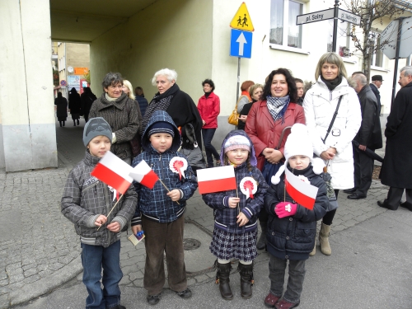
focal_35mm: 26
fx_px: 309
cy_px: 154
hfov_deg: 67.3
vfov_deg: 53.1
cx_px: 206
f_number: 3.5
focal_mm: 4.6
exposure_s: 1/89.4
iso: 64
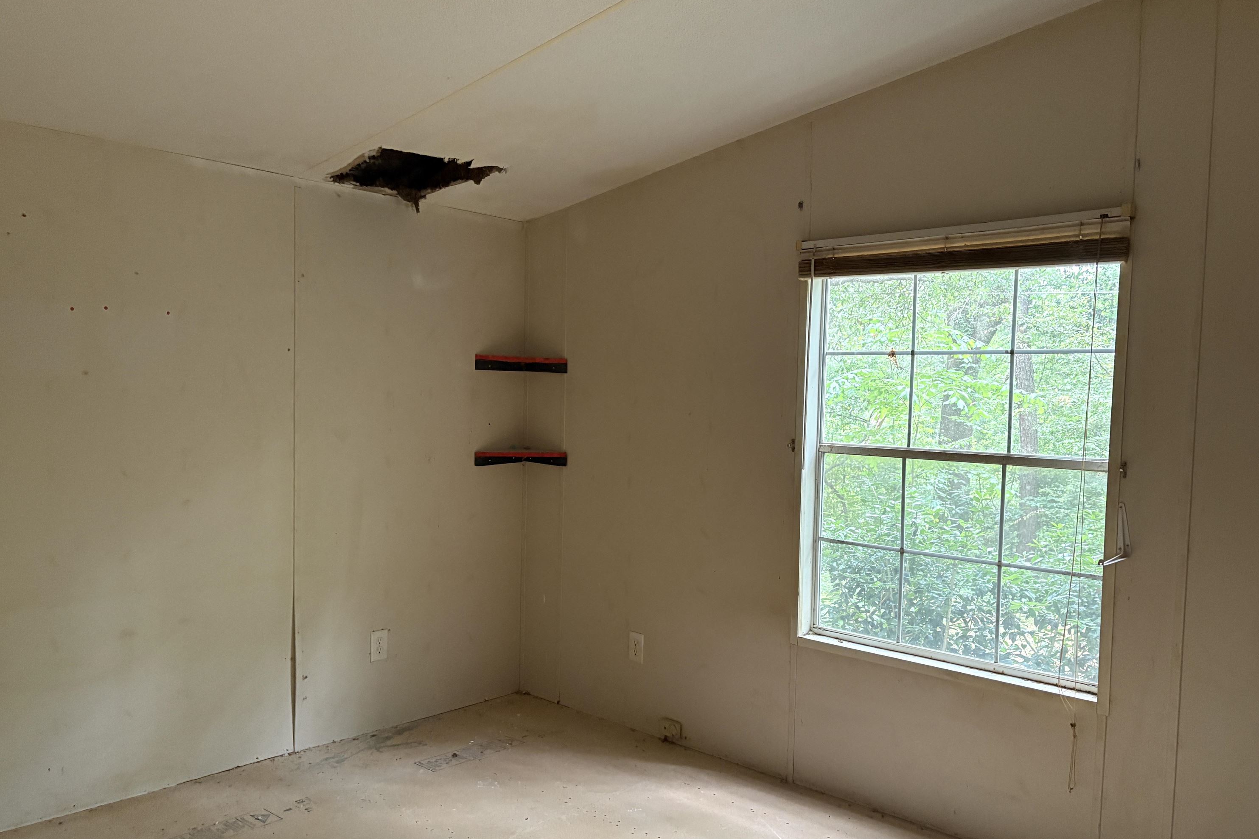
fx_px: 979
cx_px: 631
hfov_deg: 65.5
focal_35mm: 28
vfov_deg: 46.4
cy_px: 450
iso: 500
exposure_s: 1/47
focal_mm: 5.96
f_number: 1.6
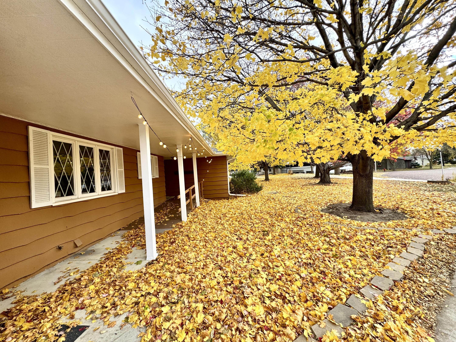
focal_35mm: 14
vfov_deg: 85.7
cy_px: 171
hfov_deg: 102.1
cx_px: 228
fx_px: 184
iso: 40
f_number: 2.2
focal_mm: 2.22
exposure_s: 1/211
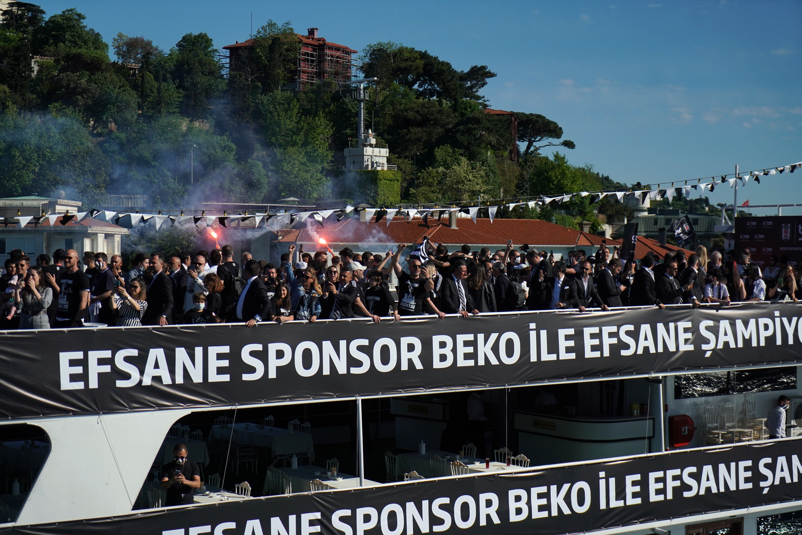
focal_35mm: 70
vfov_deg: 19.5
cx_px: 401
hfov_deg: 28.8
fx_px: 1559
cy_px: 268
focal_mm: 70
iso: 320
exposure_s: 1/10000
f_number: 4
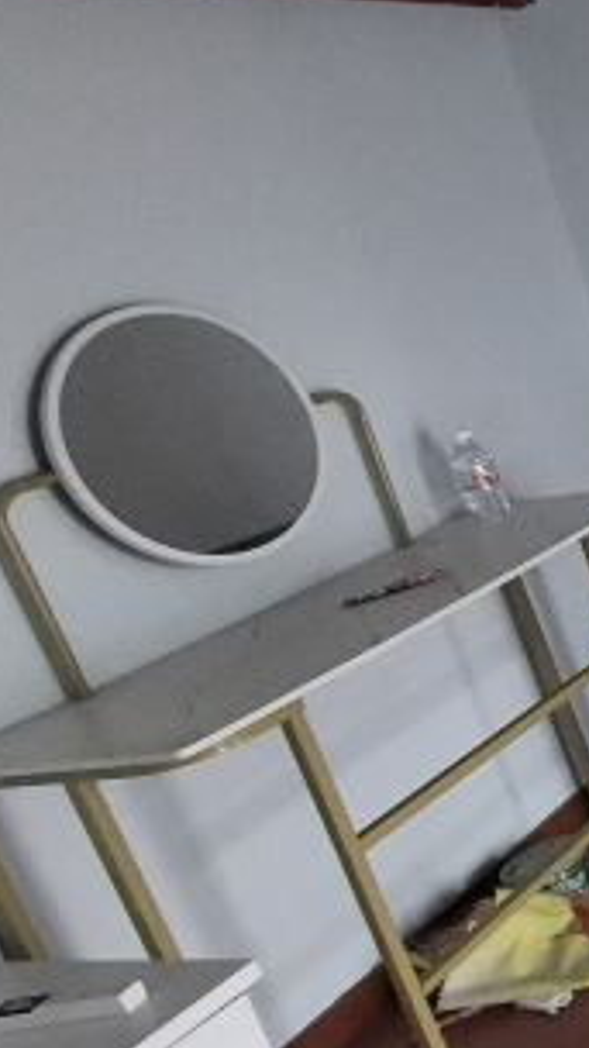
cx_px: 1243
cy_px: 490
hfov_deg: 17.4
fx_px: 1194
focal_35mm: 43
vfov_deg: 47.3
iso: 125
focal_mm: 1.95
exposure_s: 1/50
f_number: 2.2
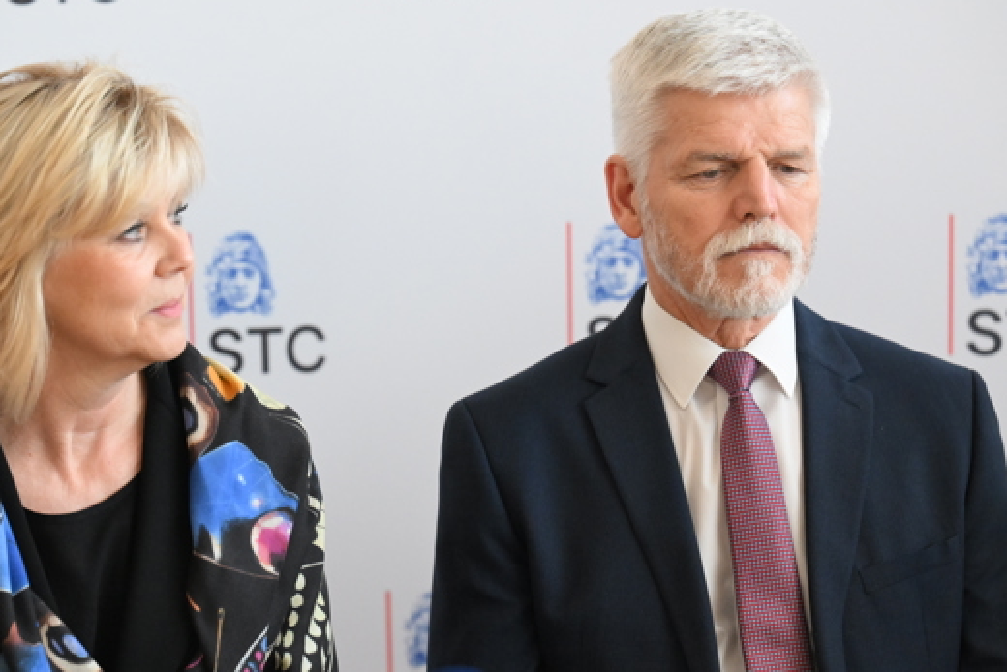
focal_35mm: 146
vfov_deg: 9.4
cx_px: 436
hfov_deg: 14.0
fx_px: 4085
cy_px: 405
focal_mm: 110
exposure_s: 1/800
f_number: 3.5
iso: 6400
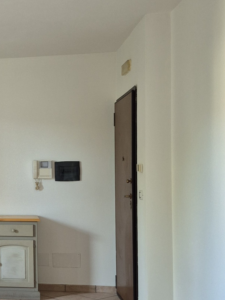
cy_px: 184
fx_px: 494
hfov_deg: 23.4
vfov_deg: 33.6
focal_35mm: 57
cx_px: -49
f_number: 1.8
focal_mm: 5.4
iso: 250
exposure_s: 1/100
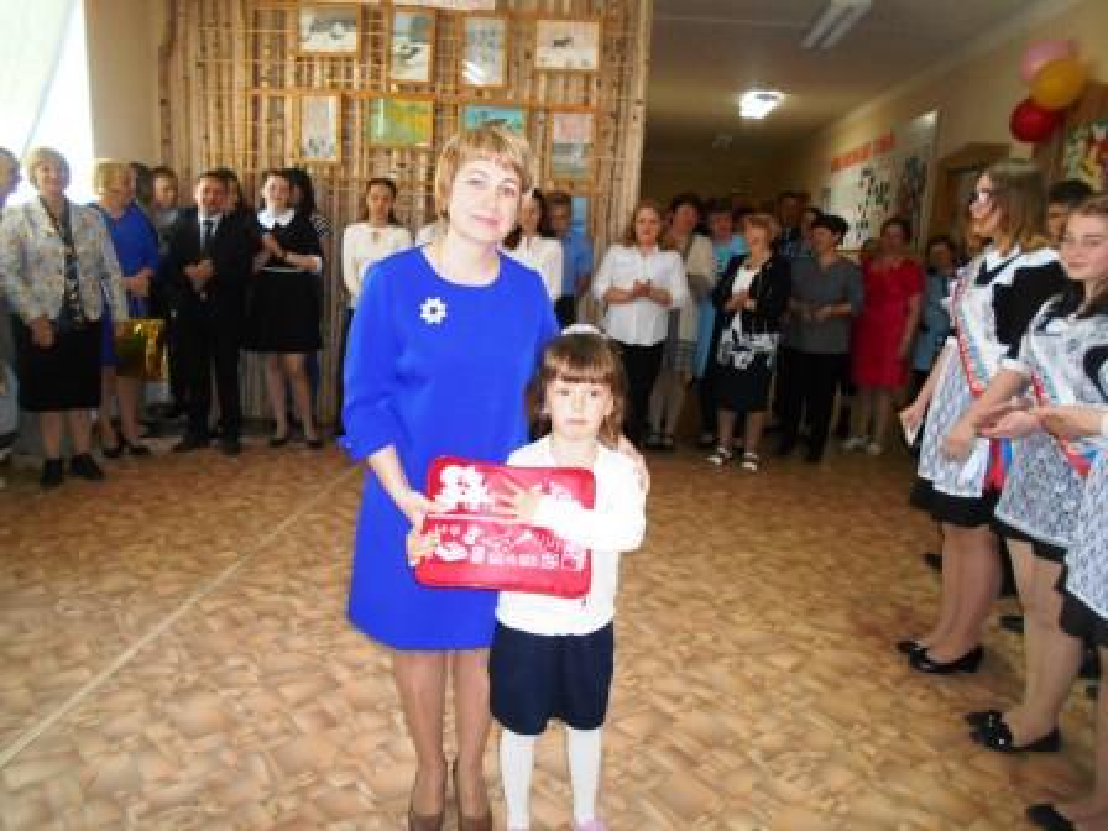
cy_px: 416
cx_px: 554
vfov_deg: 53.1
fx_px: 832
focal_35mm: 26
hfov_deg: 67.3
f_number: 3.2
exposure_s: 1/25
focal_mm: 4.6
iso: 400
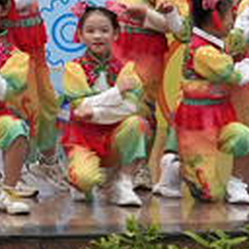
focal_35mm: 205
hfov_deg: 7.9
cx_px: -354
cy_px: -69
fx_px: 1668
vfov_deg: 8.4
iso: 5000
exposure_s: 1/2000
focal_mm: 24
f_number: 5.6
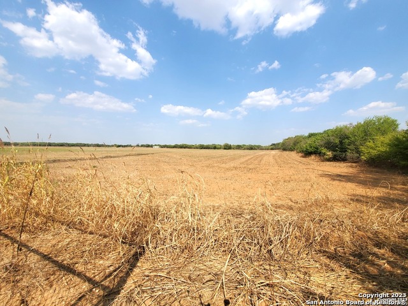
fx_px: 153
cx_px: 204
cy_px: 153
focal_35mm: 13
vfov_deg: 89.9
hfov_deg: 106.2
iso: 50
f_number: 2.2
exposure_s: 1/1339
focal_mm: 1.8
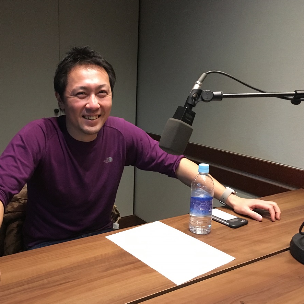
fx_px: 348
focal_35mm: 35
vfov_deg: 47.2
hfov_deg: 46.8
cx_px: 113
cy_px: 152
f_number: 2.2
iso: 250
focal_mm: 4.15
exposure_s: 1/15
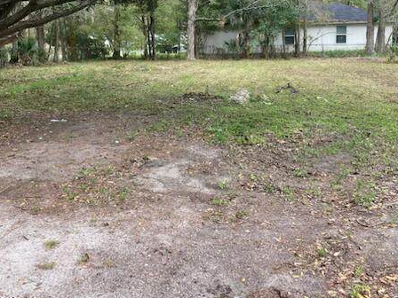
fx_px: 460
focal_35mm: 40
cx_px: 201
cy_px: 107
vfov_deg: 35.7
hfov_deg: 46.8
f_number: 1.8
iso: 20
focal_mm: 3.99
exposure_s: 1/121
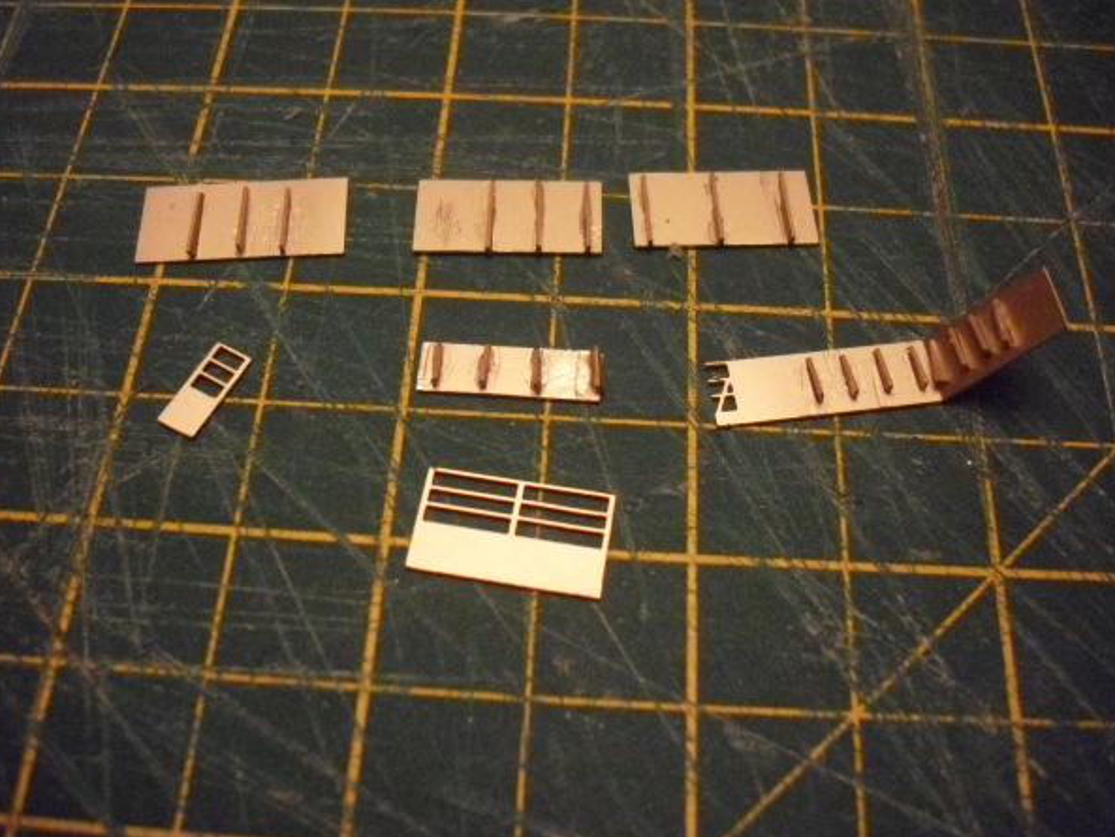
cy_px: 391
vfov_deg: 35.1
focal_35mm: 41
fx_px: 1321
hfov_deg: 45.8
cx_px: 549
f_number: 2.8
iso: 800
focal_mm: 6.2
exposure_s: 1/80
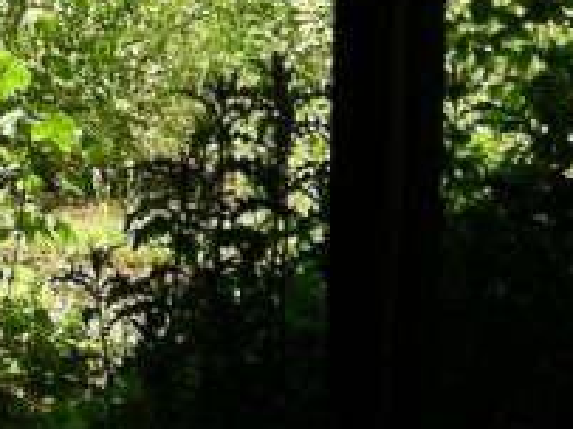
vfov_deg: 7.8
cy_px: -220
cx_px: 692
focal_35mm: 187
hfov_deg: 10.4
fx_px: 3094
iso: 64
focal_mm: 7.8
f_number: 3.5
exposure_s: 1/250
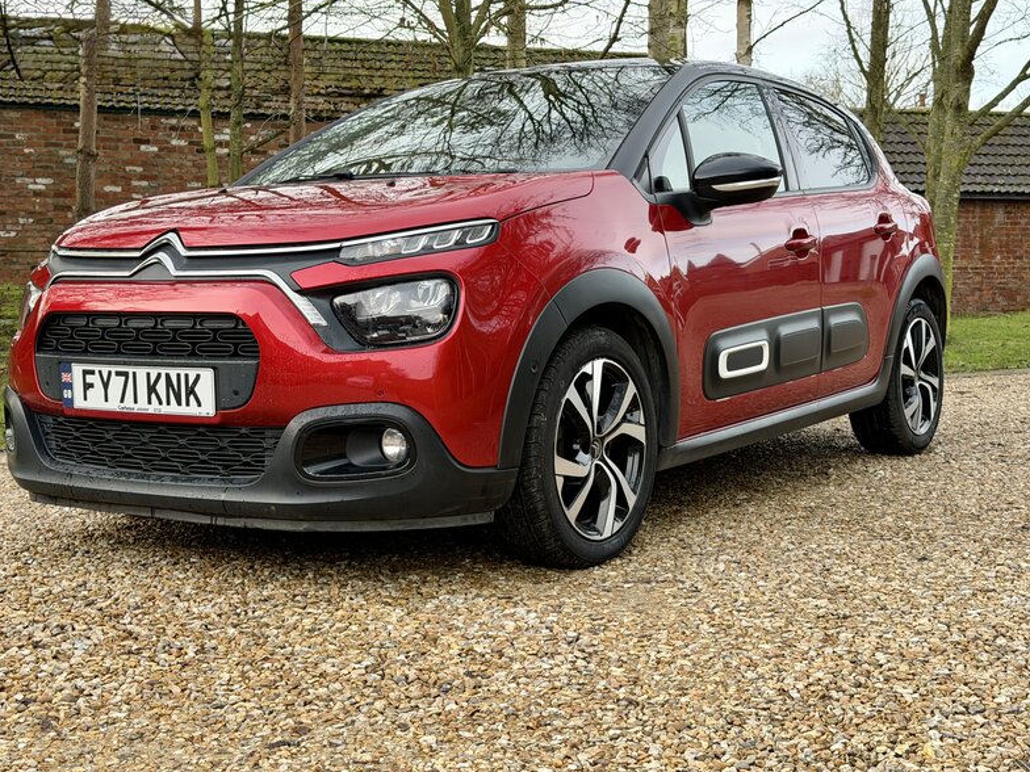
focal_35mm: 49
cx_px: 515
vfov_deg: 29.7
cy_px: 381
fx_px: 1458
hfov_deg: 38.9
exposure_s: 1/349
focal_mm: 6.76
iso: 80
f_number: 1.78
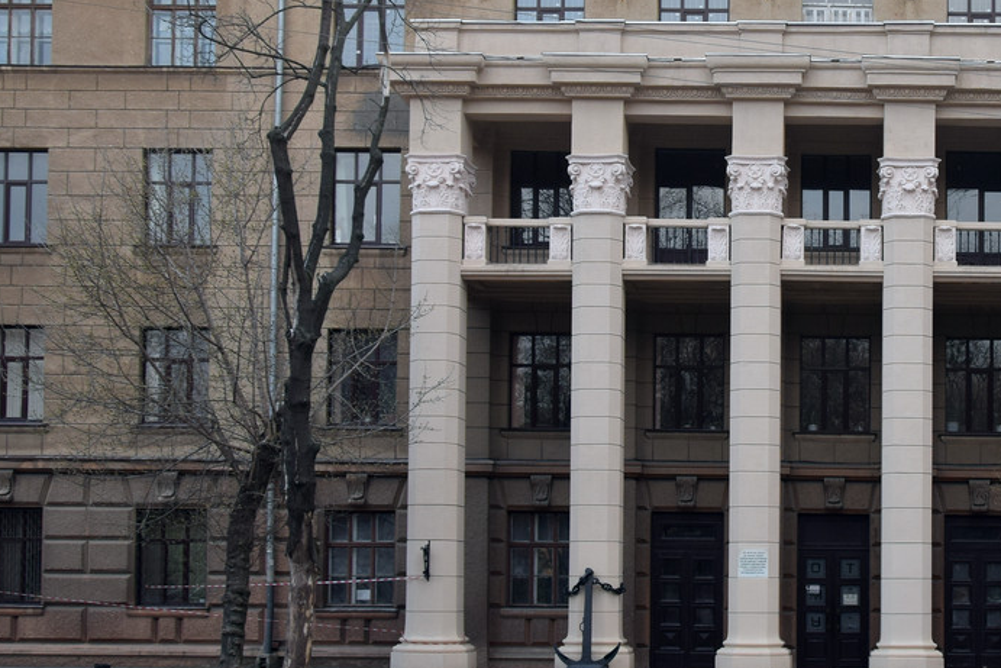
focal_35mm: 50
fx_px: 1390
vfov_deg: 26.7
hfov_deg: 37.8
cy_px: 183
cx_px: 837
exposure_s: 1/30
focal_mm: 18
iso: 110
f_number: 5.6
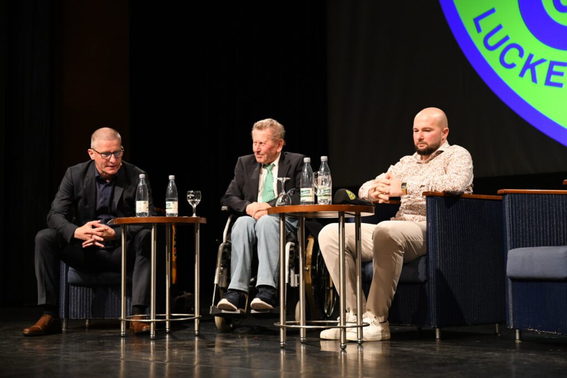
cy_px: 189
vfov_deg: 22.6
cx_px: 284
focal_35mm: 60
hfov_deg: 33.4
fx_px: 945
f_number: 2.8
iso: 3600
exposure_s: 1/160
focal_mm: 60
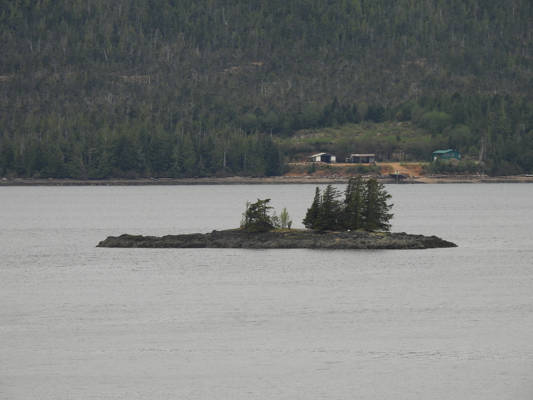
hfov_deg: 5.7
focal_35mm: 350
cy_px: 200
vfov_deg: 4.2
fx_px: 5389
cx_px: 266
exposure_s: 1/200
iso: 100
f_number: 5
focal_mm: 62.5
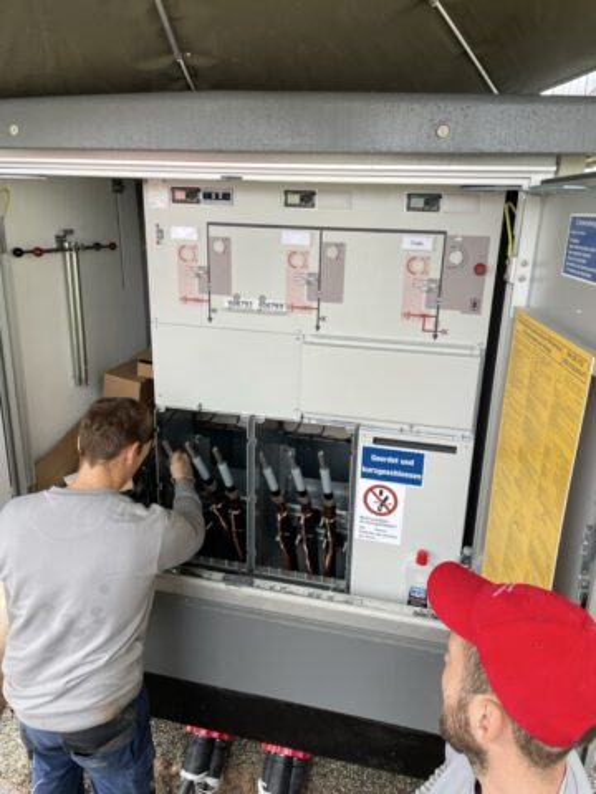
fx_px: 597
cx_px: 298
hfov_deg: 53.1
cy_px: 397
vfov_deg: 67.3
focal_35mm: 26
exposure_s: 1/121
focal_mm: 4.2
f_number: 1.6
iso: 80
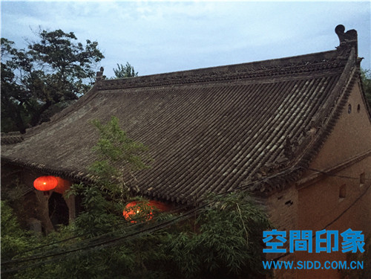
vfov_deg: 48.2
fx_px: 311
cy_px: 140
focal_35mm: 29
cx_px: 186
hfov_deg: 61.7
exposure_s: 1/17
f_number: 2.2
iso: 320
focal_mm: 4.15
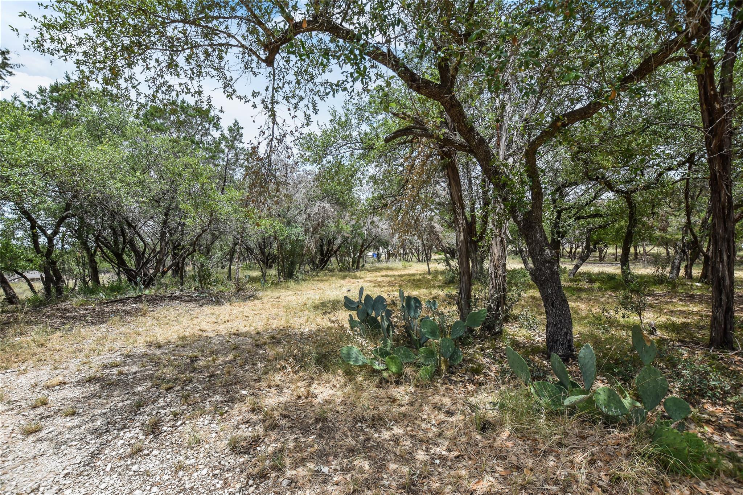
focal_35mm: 15
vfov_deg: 77.3
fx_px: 310
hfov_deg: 100.4
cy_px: 248
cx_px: 372
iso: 200
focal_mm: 10
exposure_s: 1/320
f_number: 8
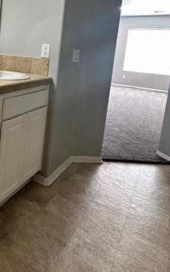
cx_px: -27
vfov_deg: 59.7
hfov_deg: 34.6
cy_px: 69
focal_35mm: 30
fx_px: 223
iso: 250
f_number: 2.2
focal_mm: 2.22
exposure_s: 1/60
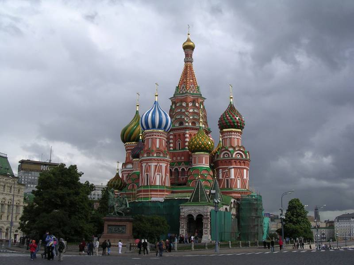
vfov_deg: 37.7
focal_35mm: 38
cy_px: 132
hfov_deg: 49.0
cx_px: 177
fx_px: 389
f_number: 5.6
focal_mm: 5.8
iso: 100
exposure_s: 1/264
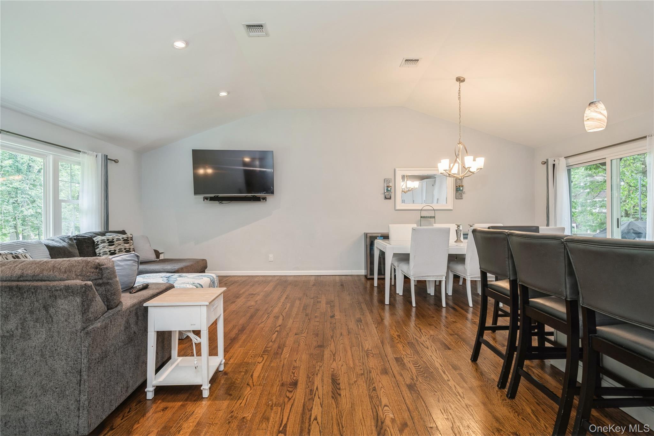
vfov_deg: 73.7
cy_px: 218
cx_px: 327
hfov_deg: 96.7
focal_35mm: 16
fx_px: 291
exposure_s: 1/6
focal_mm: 16
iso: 200
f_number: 8
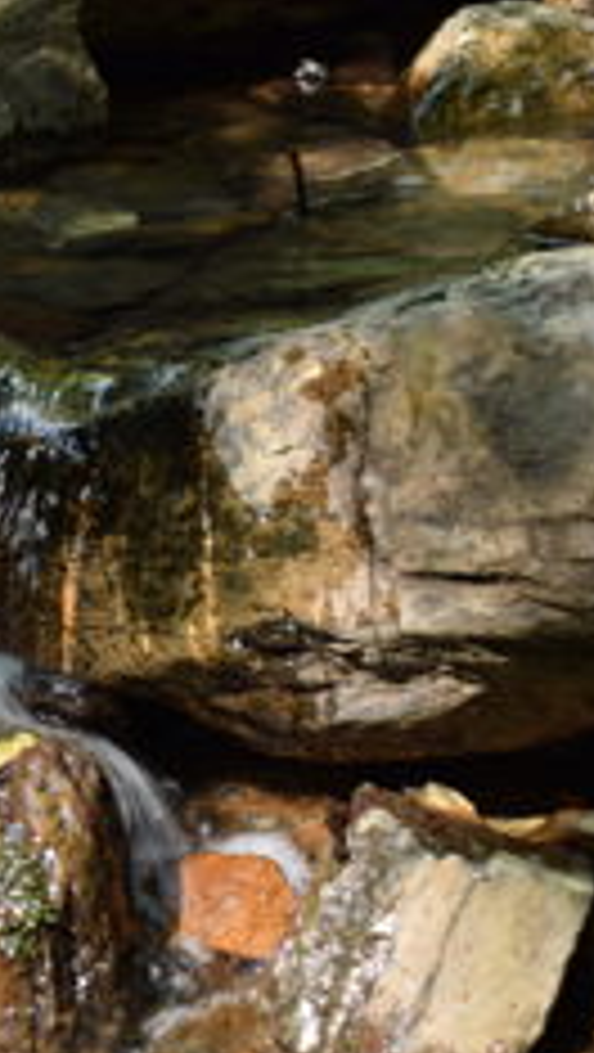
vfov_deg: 17.7
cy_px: 596
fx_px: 3378
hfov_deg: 10.0
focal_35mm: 121
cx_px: 220
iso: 125
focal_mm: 45
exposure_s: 1/20
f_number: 5.6
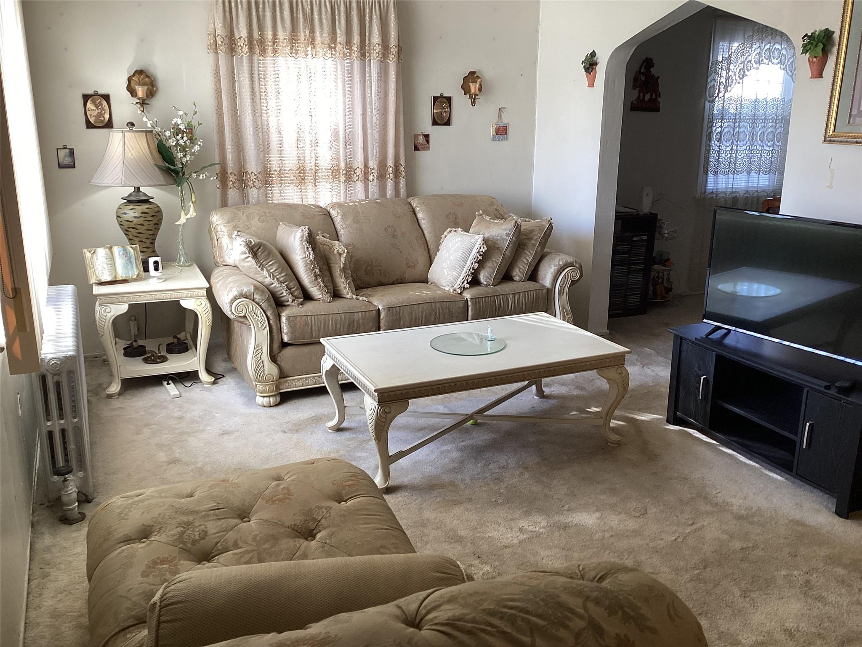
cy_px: 324
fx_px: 772
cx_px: 431
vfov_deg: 45.4
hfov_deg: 58.4
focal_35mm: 31
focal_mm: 3.3
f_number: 2.4
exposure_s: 1/60
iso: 64
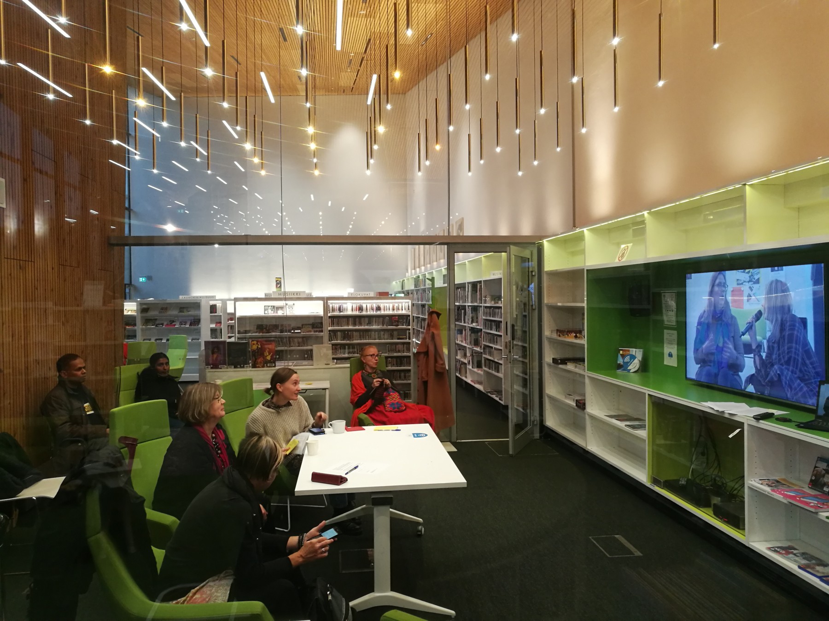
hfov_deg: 65.3
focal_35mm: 27
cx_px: 414
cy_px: 310
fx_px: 647
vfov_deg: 51.4
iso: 200
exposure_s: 1/33.3
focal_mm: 4.5
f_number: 2.2
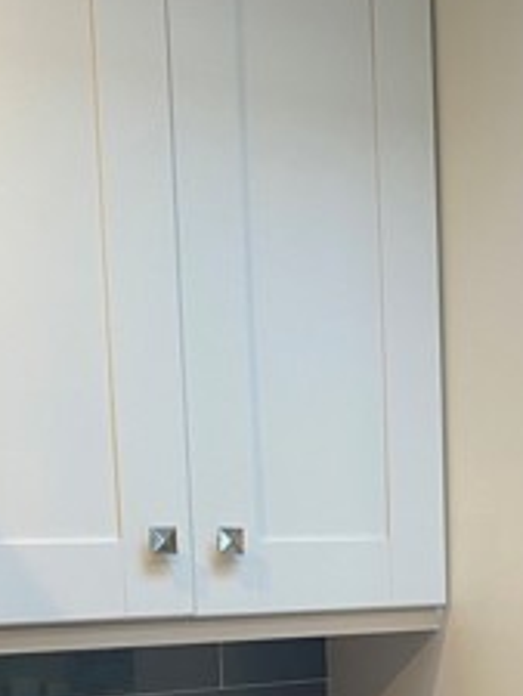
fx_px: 1489
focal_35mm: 74
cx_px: 470
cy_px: 699
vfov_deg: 25.0
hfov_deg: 19.6
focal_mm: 4.25
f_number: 1.8
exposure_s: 1/60
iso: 80
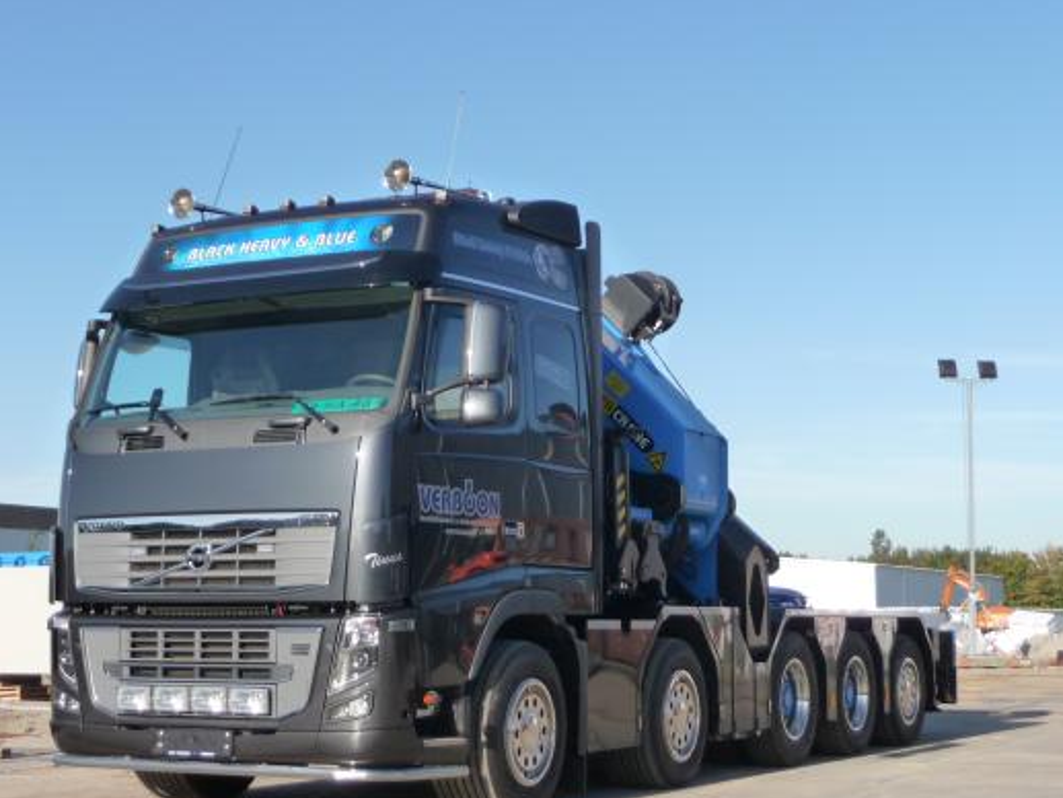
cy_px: 422
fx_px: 1781
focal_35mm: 58
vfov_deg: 25.2
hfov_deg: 33.2
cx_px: 580
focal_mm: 8.5
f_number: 4.2
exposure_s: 1/640
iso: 160
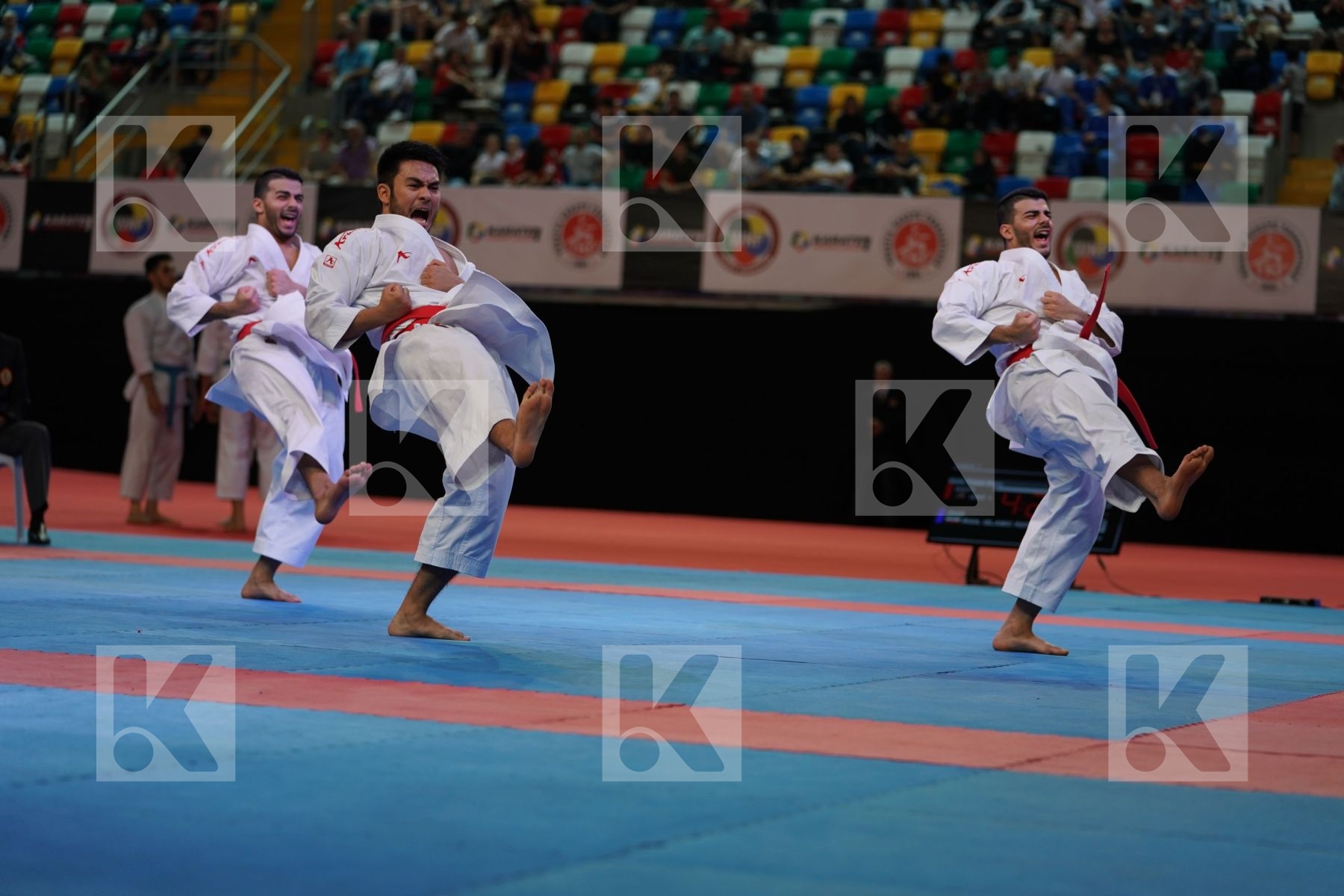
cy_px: 448
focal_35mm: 93
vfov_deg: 14.7
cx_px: 672
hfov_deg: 21.9
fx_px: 3472
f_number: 2.8
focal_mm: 93
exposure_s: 1/1000
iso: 640
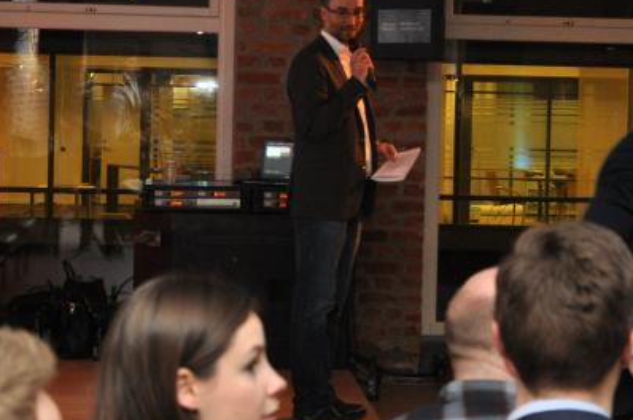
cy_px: 151
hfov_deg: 18.1
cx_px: 359
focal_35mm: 113
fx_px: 1984
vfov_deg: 12.1
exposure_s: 1/60
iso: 800
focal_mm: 30
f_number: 4.2
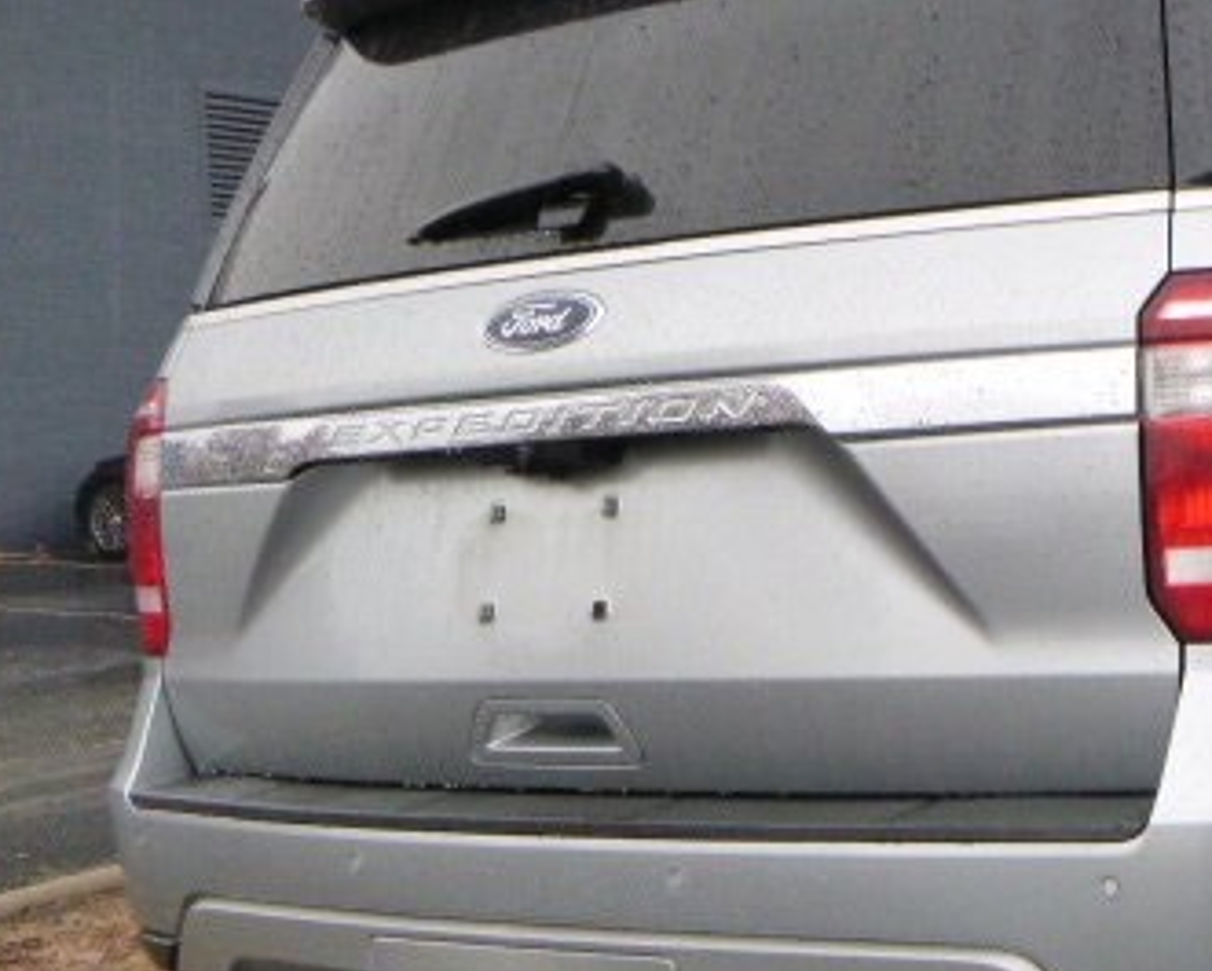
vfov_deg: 22.5
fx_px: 2440
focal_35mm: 68
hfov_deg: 27.0
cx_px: 1062
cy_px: 524
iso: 400
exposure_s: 1/60
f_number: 4.4
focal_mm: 6.4
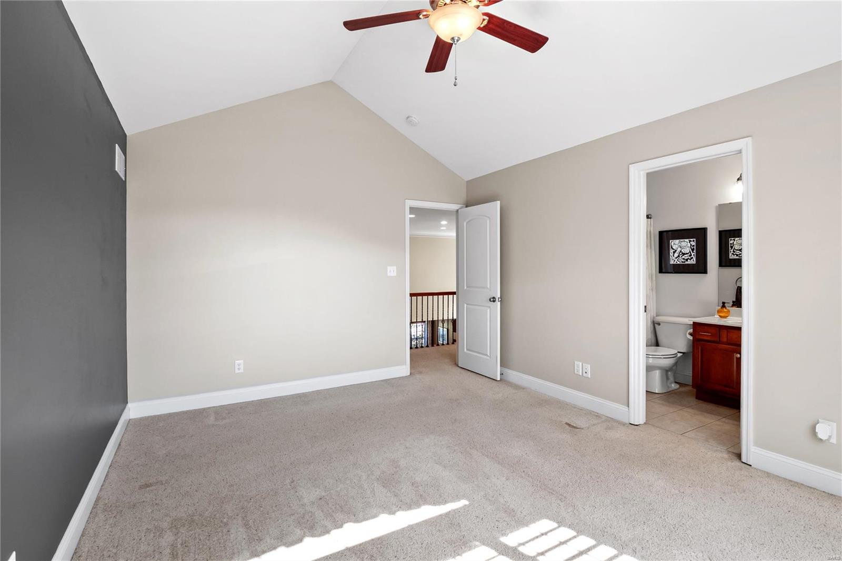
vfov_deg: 73.7
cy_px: 280
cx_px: 421
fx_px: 374
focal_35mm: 16
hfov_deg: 96.7
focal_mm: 8
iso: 400
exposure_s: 1/15
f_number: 6.3
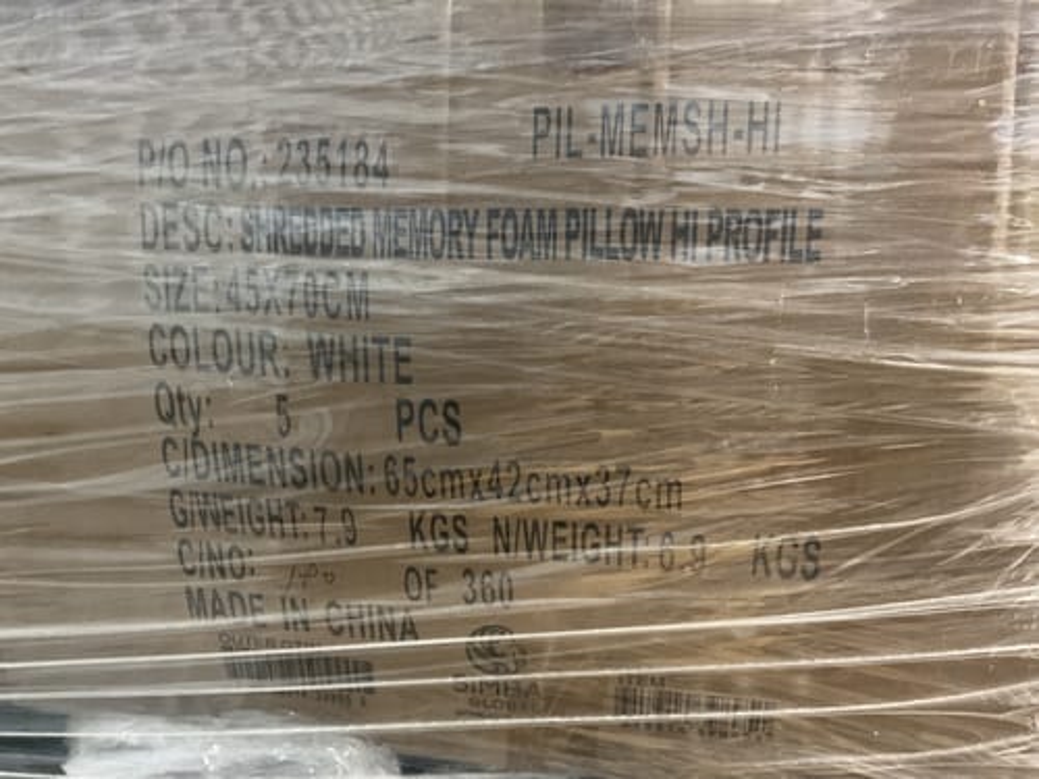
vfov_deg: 48.2
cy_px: 390
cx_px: 520
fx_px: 870
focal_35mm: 29
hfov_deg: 61.7
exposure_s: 1/25
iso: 400
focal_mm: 3
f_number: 1.8
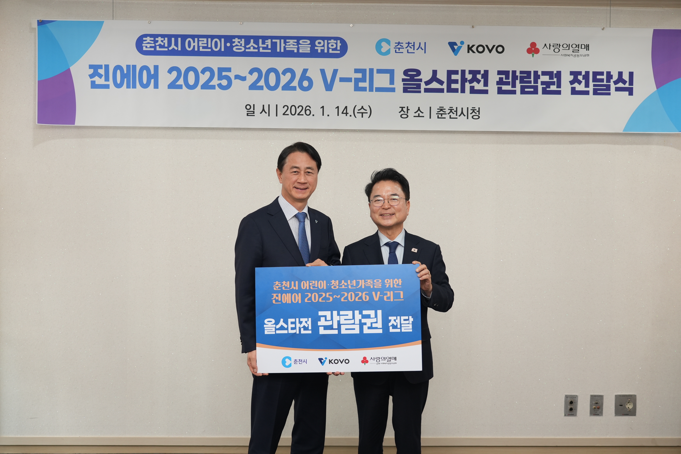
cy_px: 227
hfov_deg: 44.5
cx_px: 340
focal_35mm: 44
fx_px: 832
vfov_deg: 30.5
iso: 800
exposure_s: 1/200
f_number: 4
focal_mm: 44
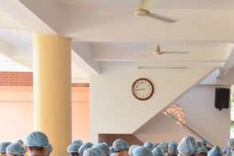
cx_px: 196
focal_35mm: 79
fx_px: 513
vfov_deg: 16.8
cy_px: 165
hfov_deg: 25.1
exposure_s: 1/80
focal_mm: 35
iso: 400
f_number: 4
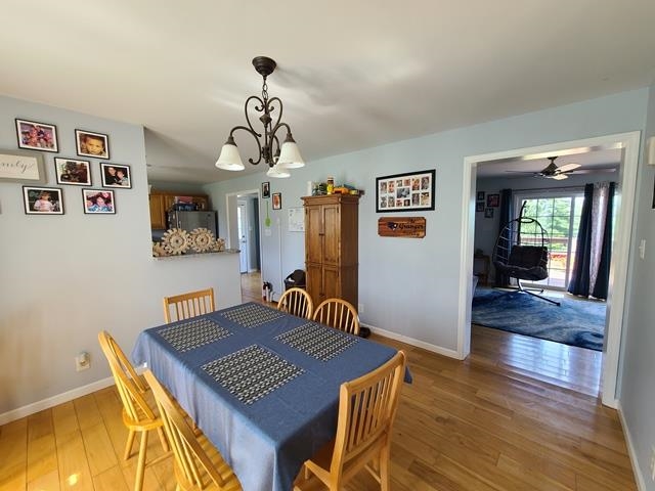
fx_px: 246
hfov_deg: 106.2
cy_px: 246
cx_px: 328
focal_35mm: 13
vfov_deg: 89.9
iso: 125
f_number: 2.2
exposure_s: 1/60
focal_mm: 2.2
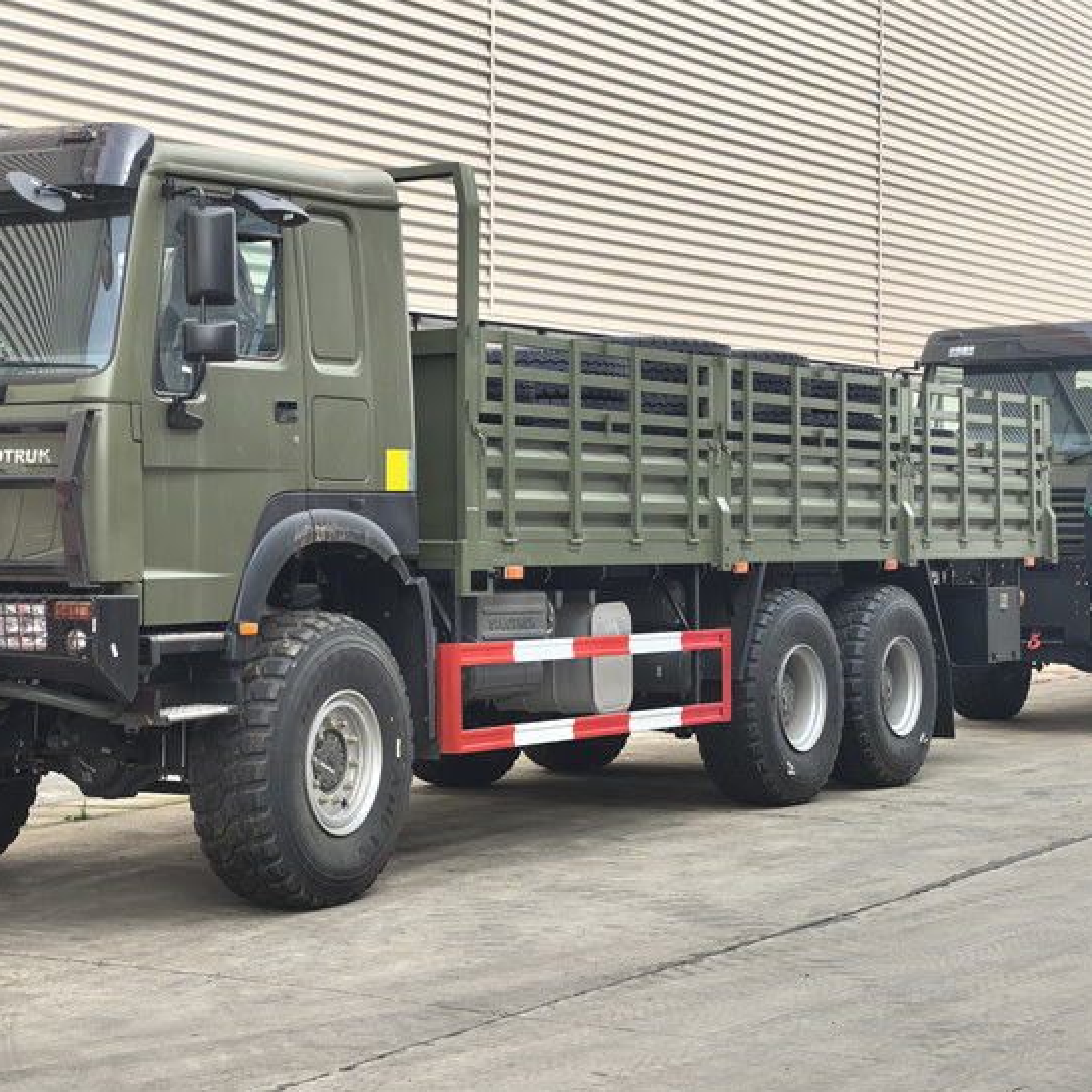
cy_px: 499
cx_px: 379
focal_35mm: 70
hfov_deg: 24.6
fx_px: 2498
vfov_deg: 24.6
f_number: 2
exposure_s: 1/751
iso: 50
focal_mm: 6.98
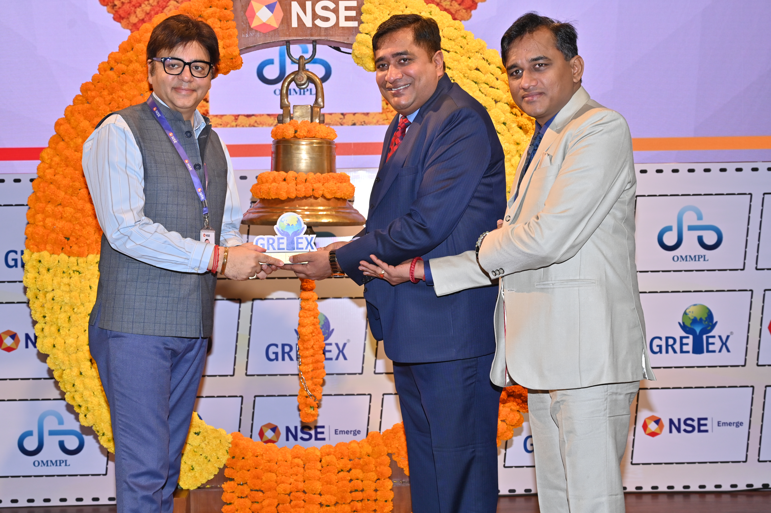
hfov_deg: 36.9
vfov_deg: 25.0
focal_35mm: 54
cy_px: 256
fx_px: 1156
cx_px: 386
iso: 400
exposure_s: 1/160
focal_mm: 54
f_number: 5.6
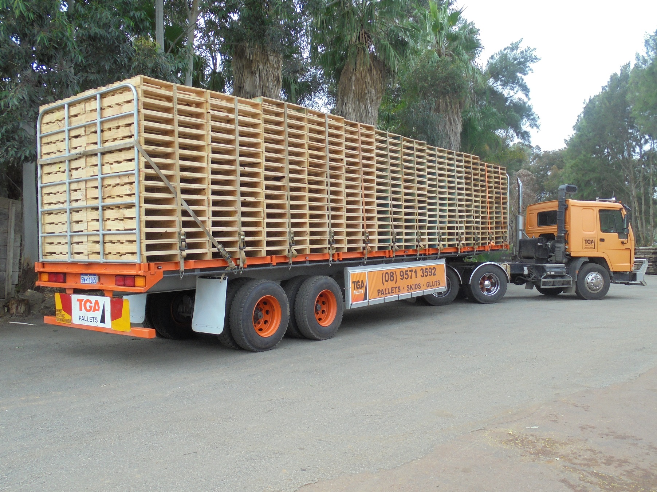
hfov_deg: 61.7
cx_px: 328
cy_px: 246
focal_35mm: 29
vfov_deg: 48.2
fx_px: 550
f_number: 3.7
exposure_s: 1/160
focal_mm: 5.3
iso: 100
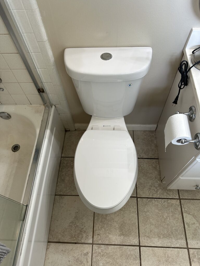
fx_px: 185
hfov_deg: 56.8
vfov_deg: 71.6
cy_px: 133
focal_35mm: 24
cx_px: 100
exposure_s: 1/120
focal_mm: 6.86
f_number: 1.78
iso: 160
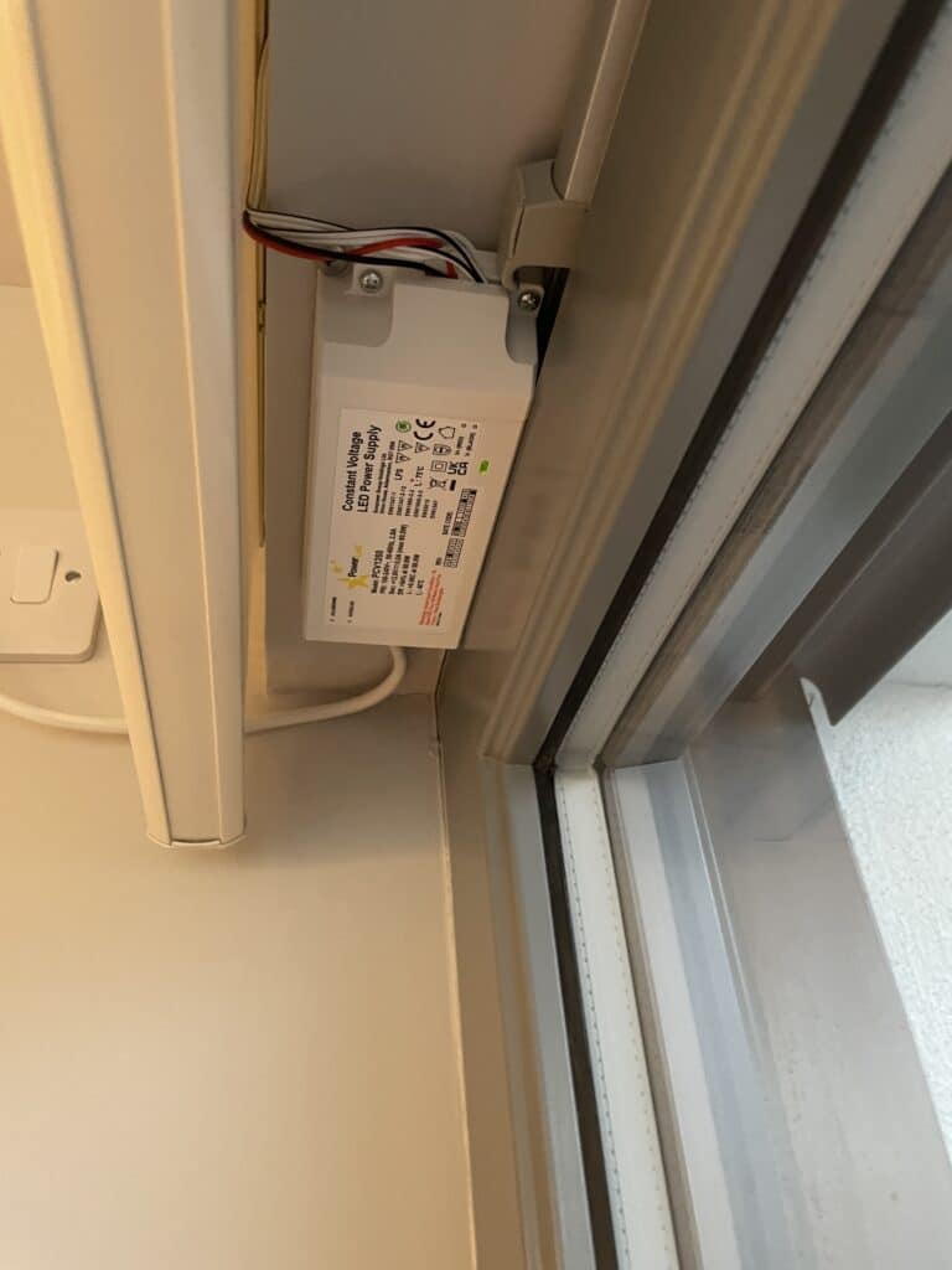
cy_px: 635
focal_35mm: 26
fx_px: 953
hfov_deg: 53.1
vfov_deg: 67.3
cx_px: 476
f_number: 1.6
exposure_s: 1/33
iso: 500
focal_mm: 4.2
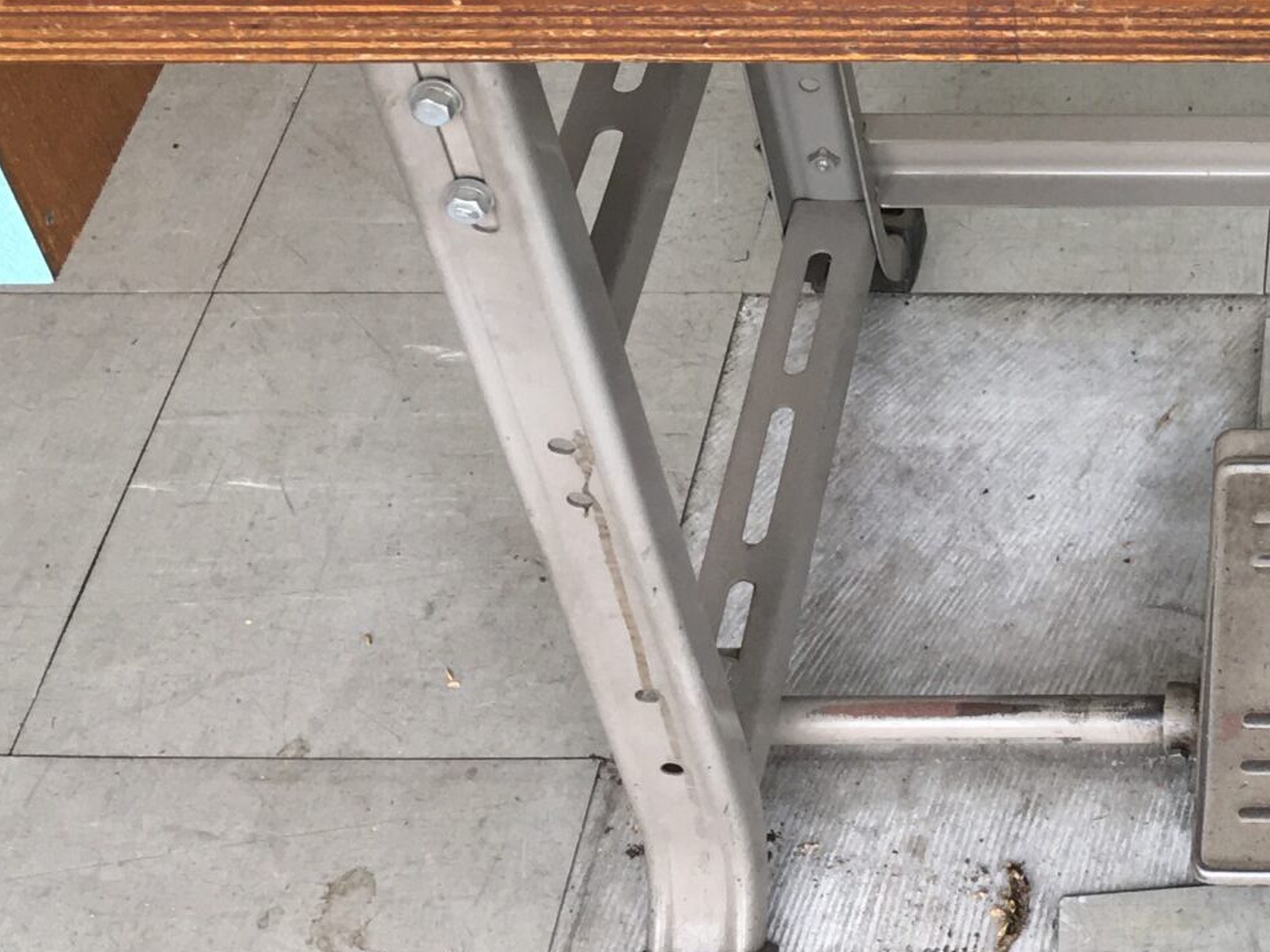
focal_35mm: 78
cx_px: 1434
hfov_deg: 23.3
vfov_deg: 18.2
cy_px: -99
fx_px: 2862
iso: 32
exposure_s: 1/120
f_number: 2.2
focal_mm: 4.15
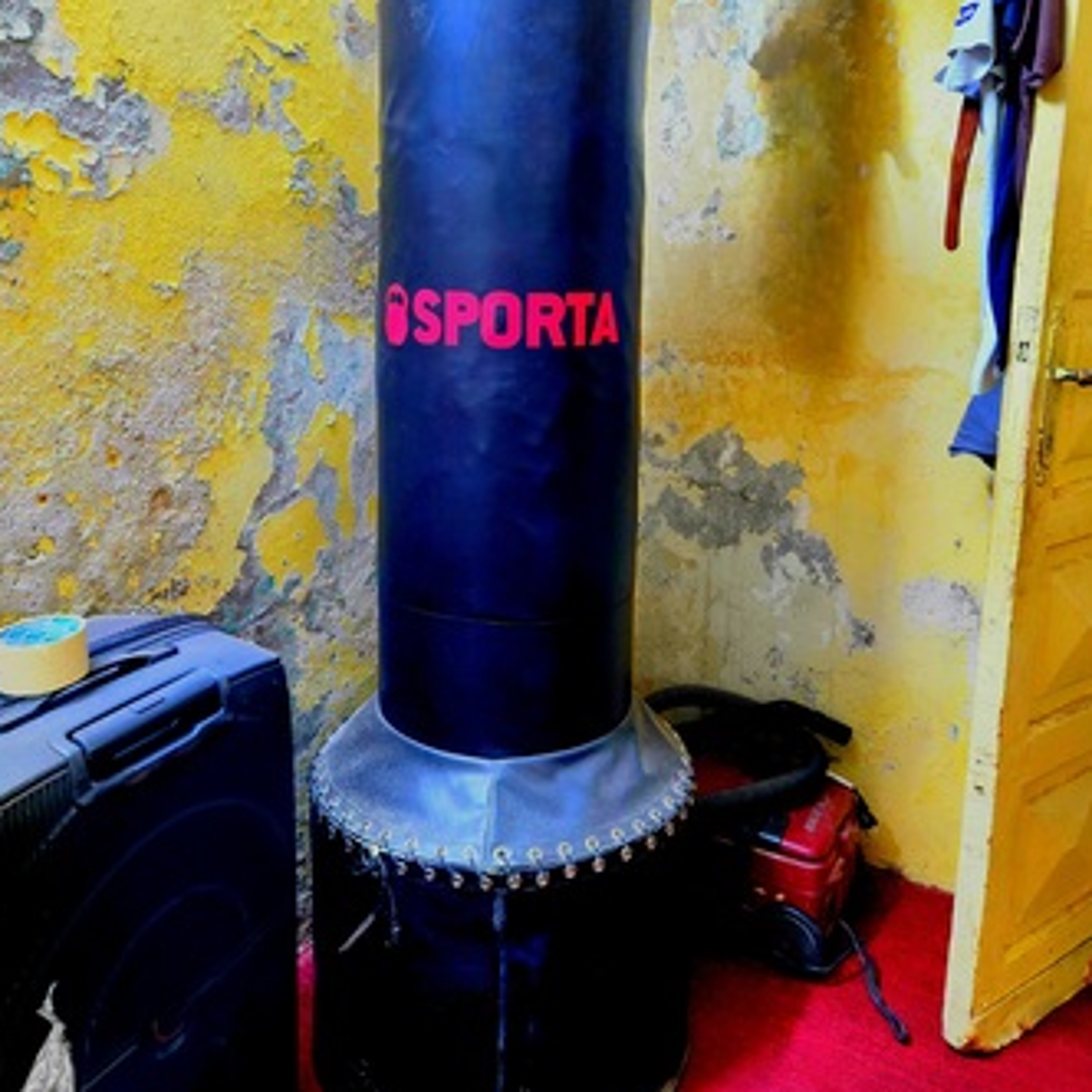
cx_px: 544
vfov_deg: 56.1
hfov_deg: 57.3
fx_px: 999
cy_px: 363
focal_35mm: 28
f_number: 1.8
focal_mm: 5.4
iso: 250
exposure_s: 1/30
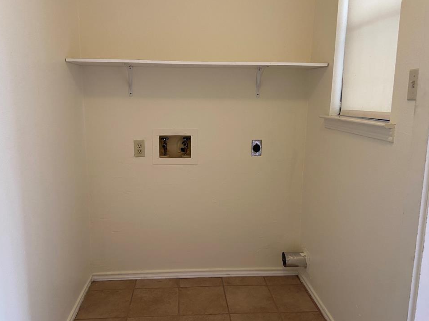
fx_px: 347
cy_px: 149
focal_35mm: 28
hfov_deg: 63.4
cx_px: 205
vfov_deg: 49.7
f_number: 1.8
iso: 125
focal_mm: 4.25
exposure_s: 1/60
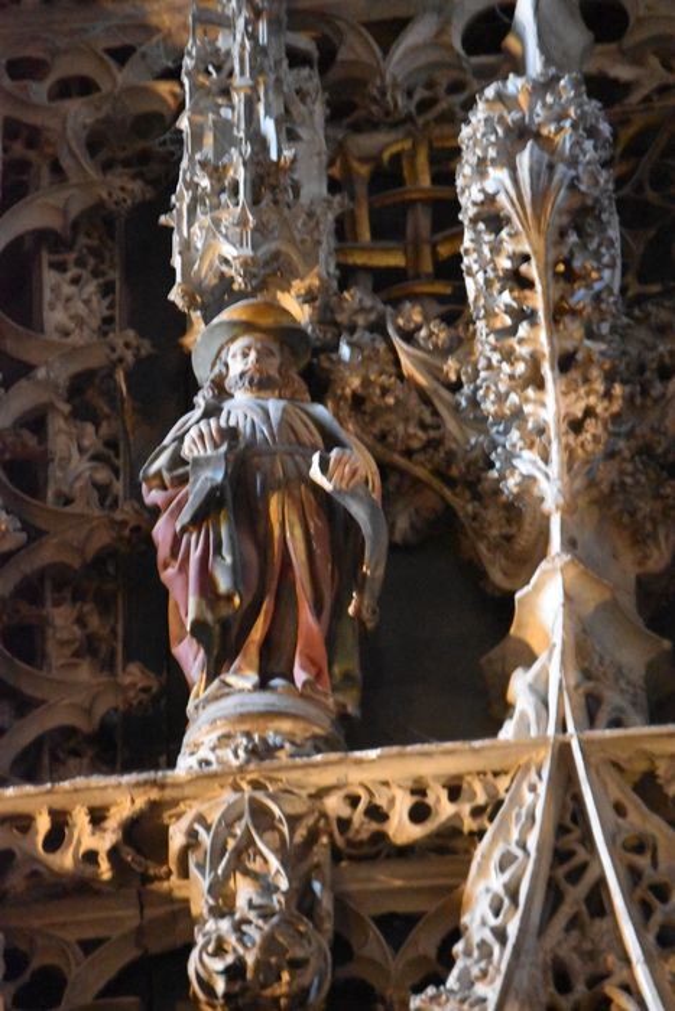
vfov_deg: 8.9
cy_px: 506
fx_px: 6535
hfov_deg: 5.9
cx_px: 338
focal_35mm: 232
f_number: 5.3
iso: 12800
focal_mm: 155
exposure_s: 1/30
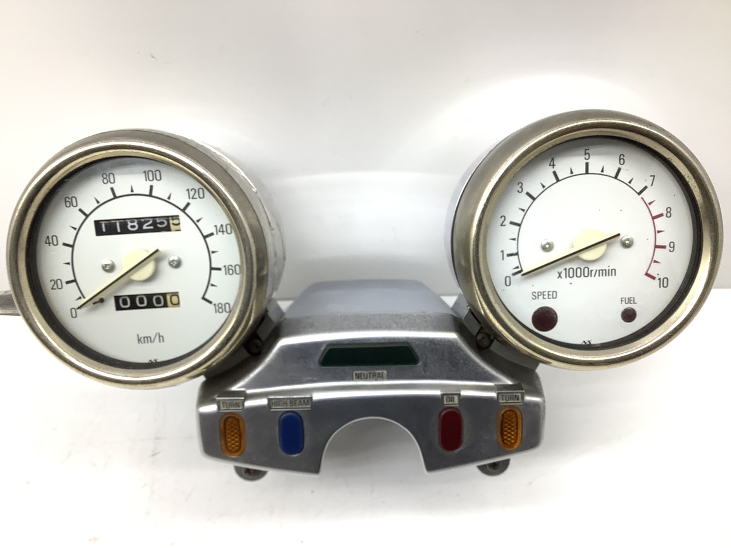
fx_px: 655
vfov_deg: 45.4
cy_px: 274
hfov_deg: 58.4
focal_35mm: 31
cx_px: 366
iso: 50
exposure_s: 1/60
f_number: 2.4
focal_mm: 3.3
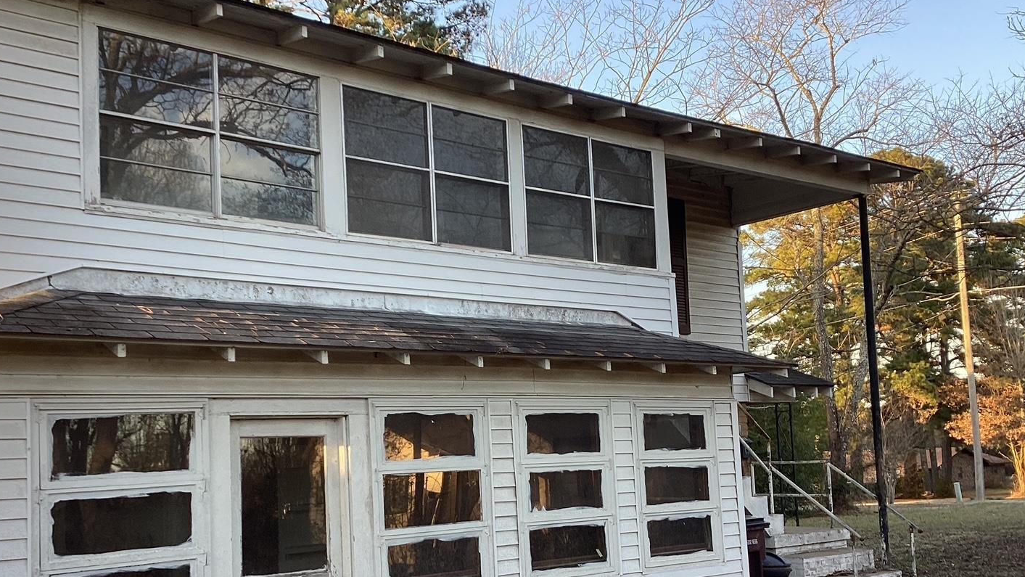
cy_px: 383
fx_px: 1060
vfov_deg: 30.2
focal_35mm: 39
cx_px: 466
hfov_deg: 51.5
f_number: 2.4
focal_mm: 3.3
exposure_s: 1/120
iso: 50
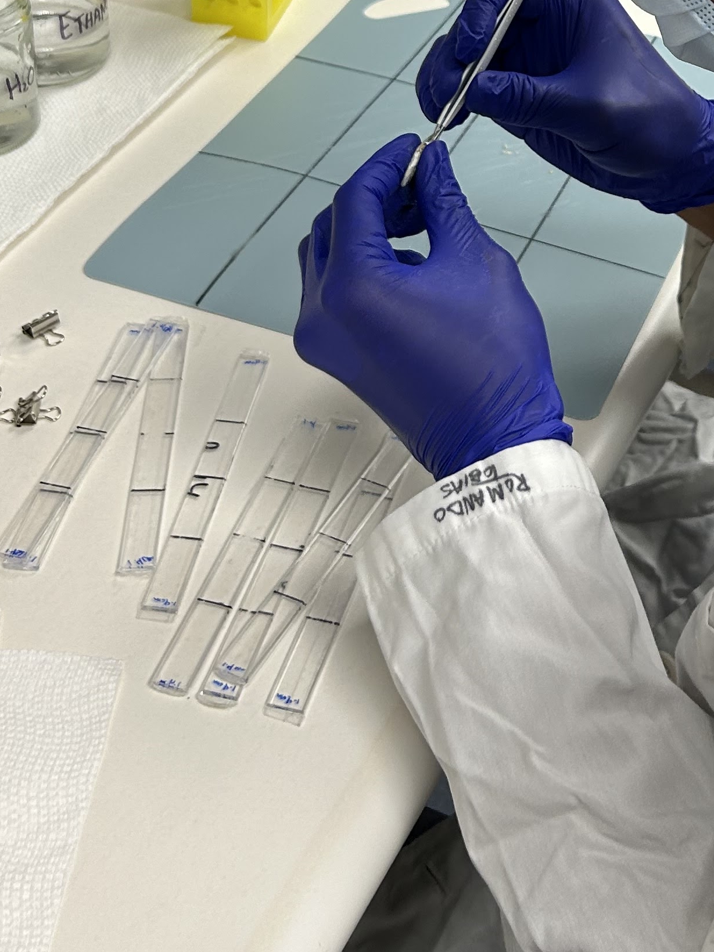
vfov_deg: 28.4
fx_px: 1760
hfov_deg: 22.5
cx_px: 604
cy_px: -3
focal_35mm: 64
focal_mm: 5.7
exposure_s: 1/120
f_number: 1.5
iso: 80
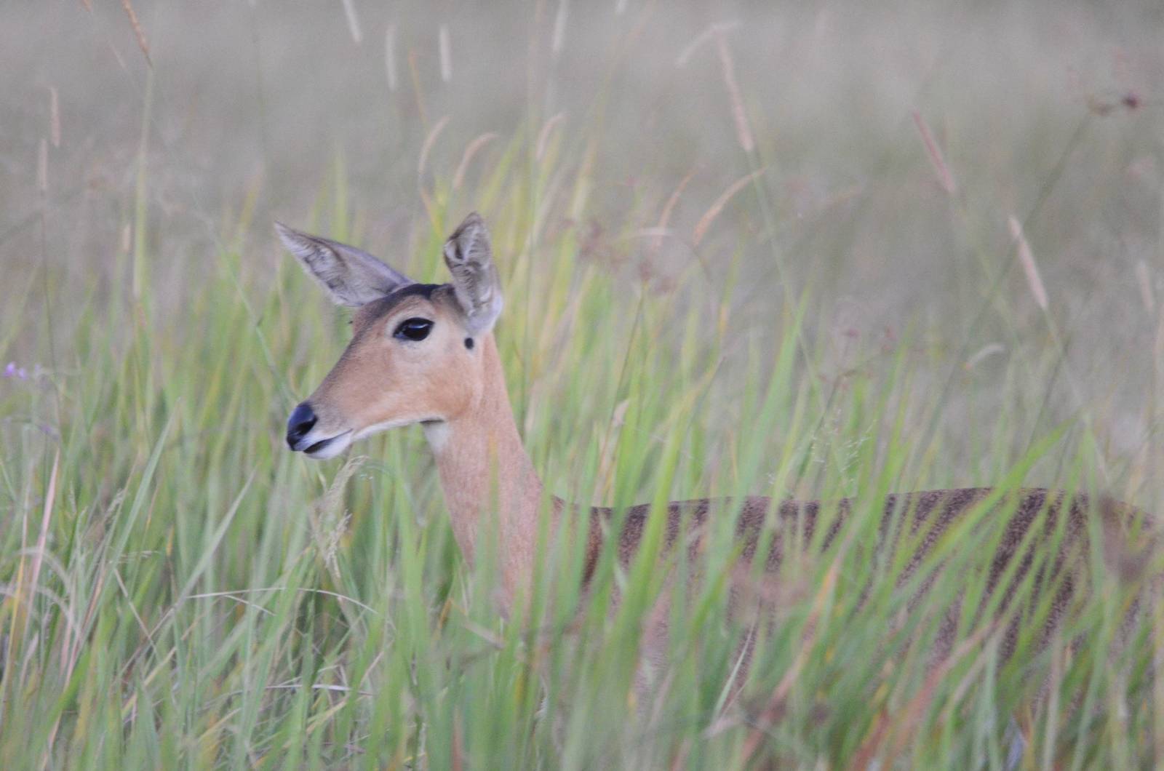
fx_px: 24202
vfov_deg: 1.8
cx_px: 582
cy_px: 386
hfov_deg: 2.8
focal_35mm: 750
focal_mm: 500
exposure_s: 1/160
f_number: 6.3
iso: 2500
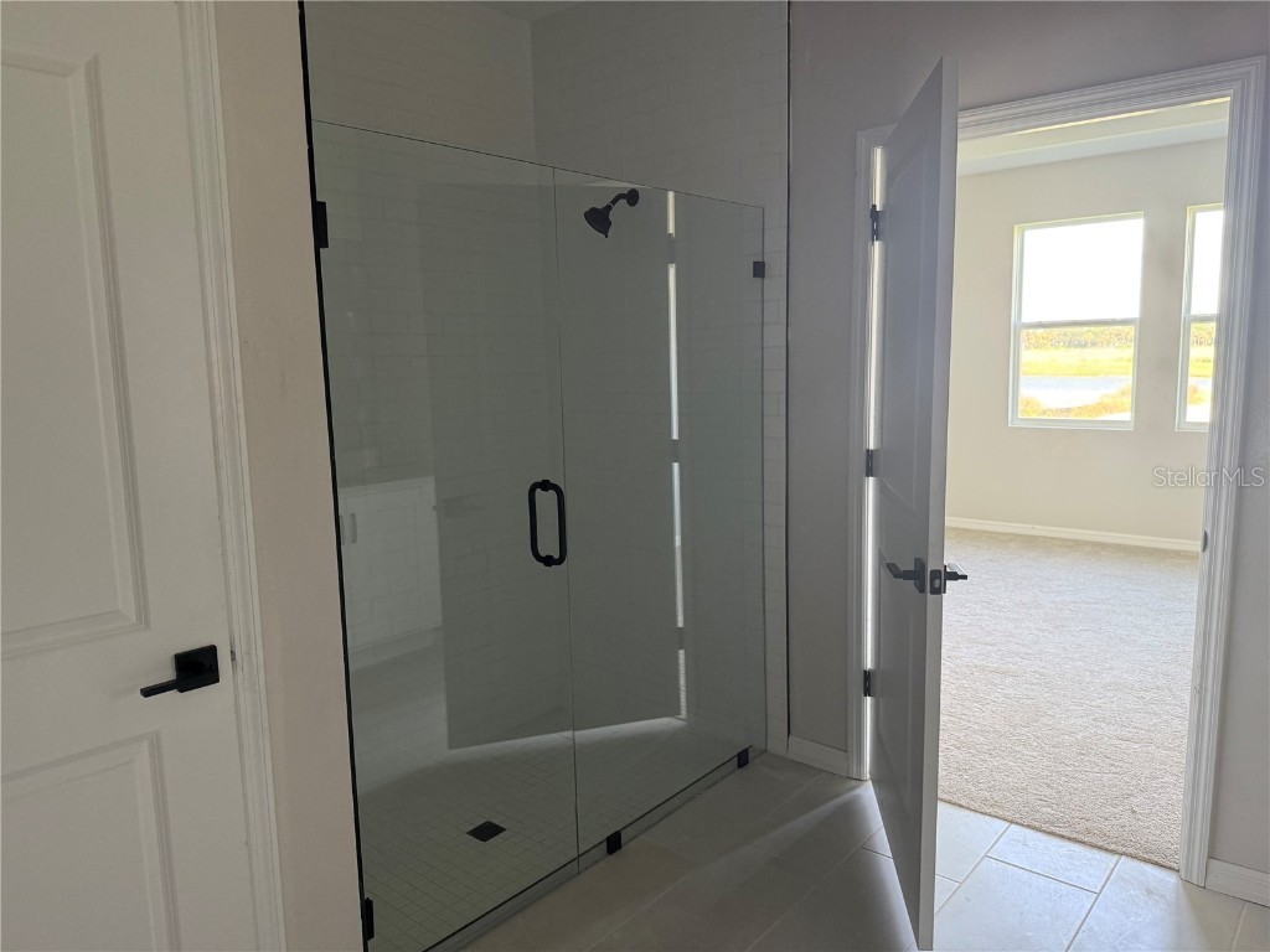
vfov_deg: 56.8
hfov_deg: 71.6
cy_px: 476
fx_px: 881
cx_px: 635
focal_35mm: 24
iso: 250
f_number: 1.78
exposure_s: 1/60
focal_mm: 6.76
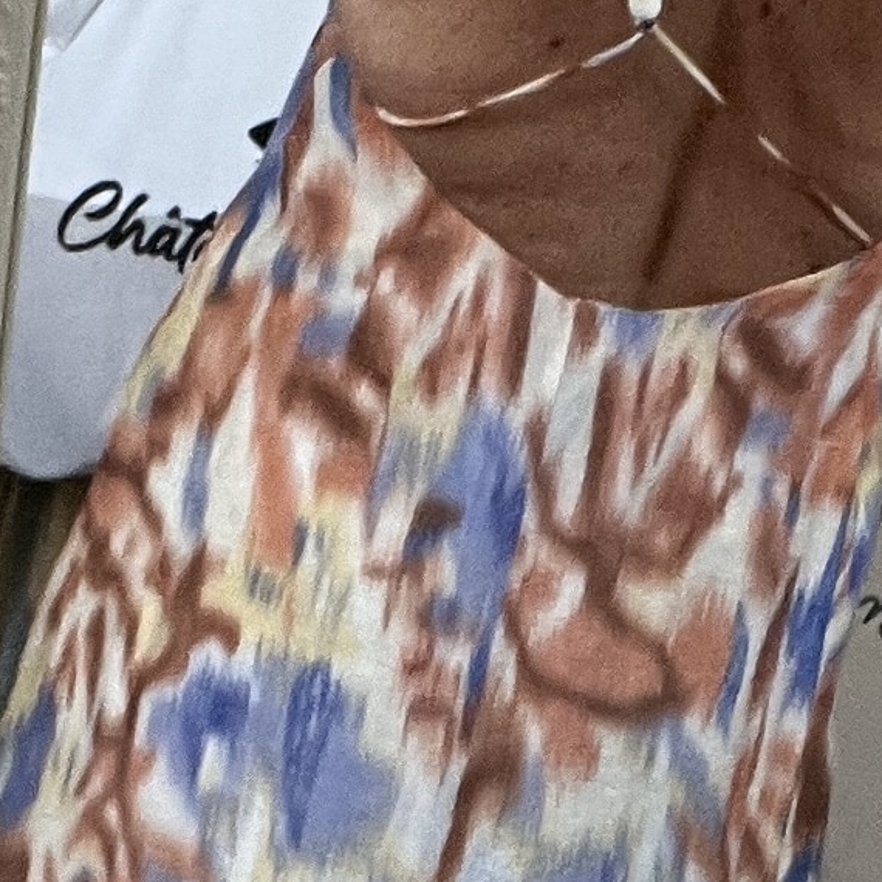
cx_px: 660
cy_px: 409
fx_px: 2162
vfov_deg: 23.1
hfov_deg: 22.8
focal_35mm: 75
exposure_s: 1/60
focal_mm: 2.71
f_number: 2.2
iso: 125
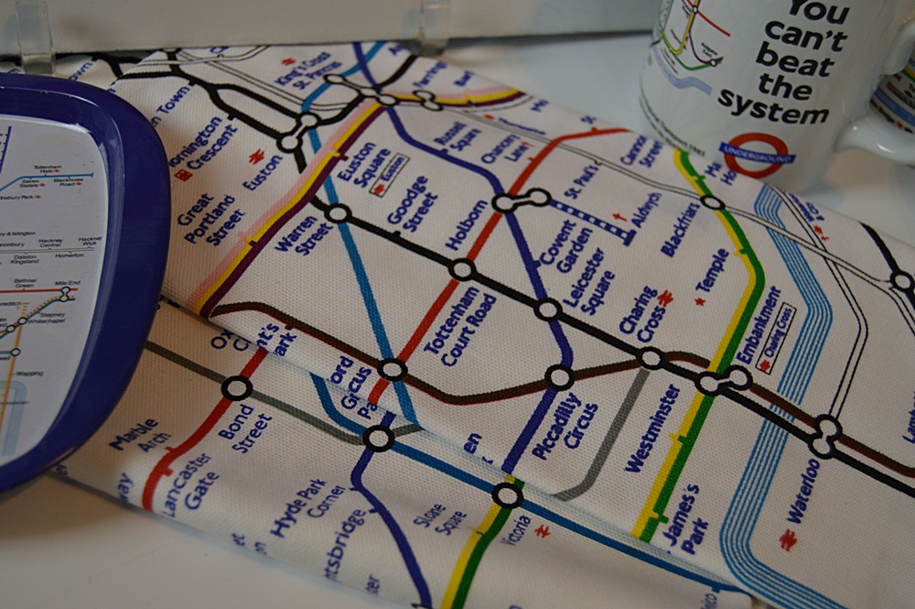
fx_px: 1143
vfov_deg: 29.8
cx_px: 458
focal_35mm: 45
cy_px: 304
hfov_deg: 43.6
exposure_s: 1/60
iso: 640
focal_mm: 30
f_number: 4.2
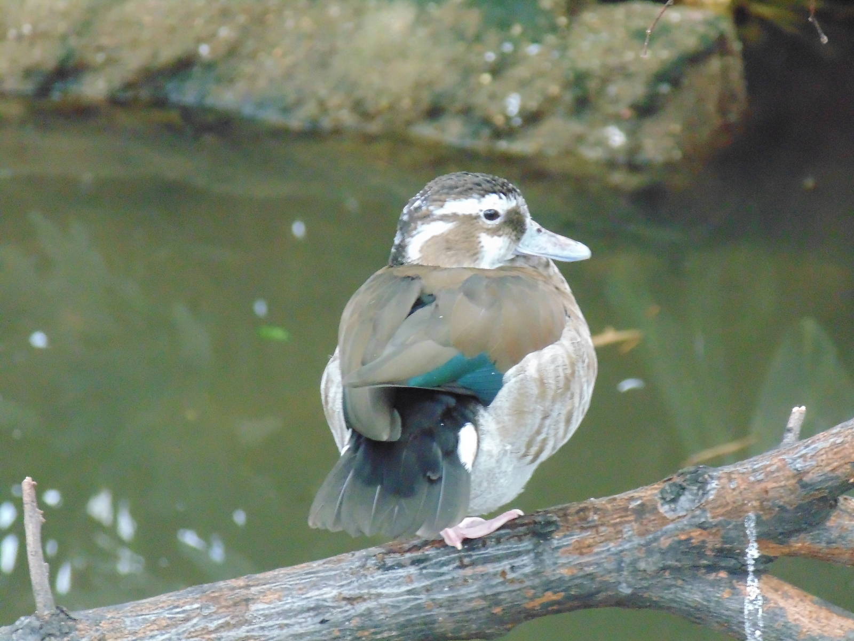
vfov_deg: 5.3
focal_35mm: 280
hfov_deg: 7.1
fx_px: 6908
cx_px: 427
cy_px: 320
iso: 800
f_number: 5.8
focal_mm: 50.1
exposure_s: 1/15
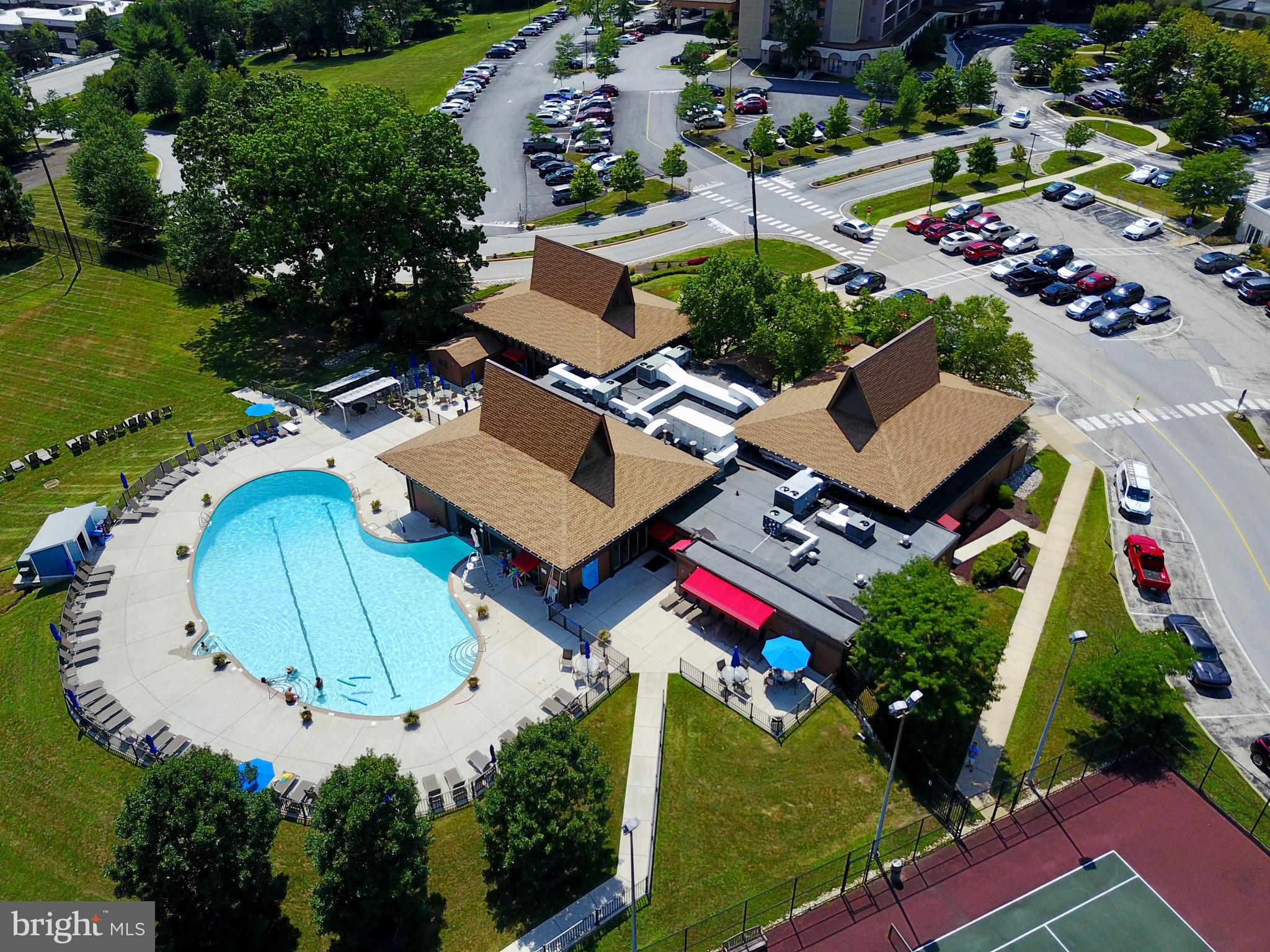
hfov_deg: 67.3
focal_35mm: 26
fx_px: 954
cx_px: 635
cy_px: 476
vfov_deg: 53.1
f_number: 2.2
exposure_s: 1/1715
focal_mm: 4.7
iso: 100
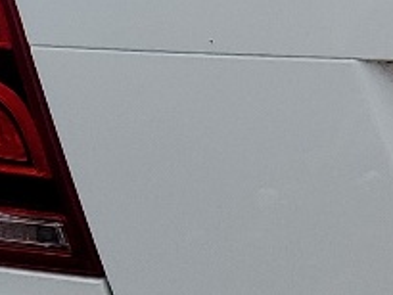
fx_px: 2306
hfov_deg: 9.0
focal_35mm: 203
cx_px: 882
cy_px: 42
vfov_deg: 7.3
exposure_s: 1/5000
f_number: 1.5
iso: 50
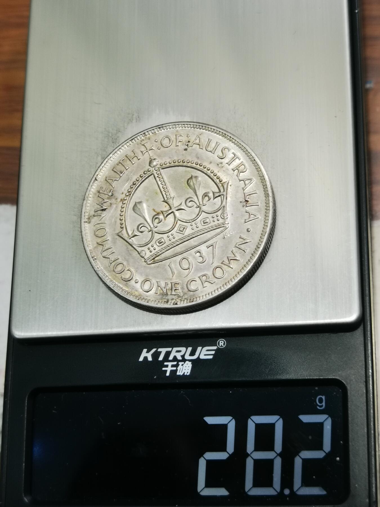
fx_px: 922
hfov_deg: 23.3
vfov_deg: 30.7
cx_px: 190
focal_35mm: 63
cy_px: 254
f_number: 1.9
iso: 125
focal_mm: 6.67
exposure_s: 1/100
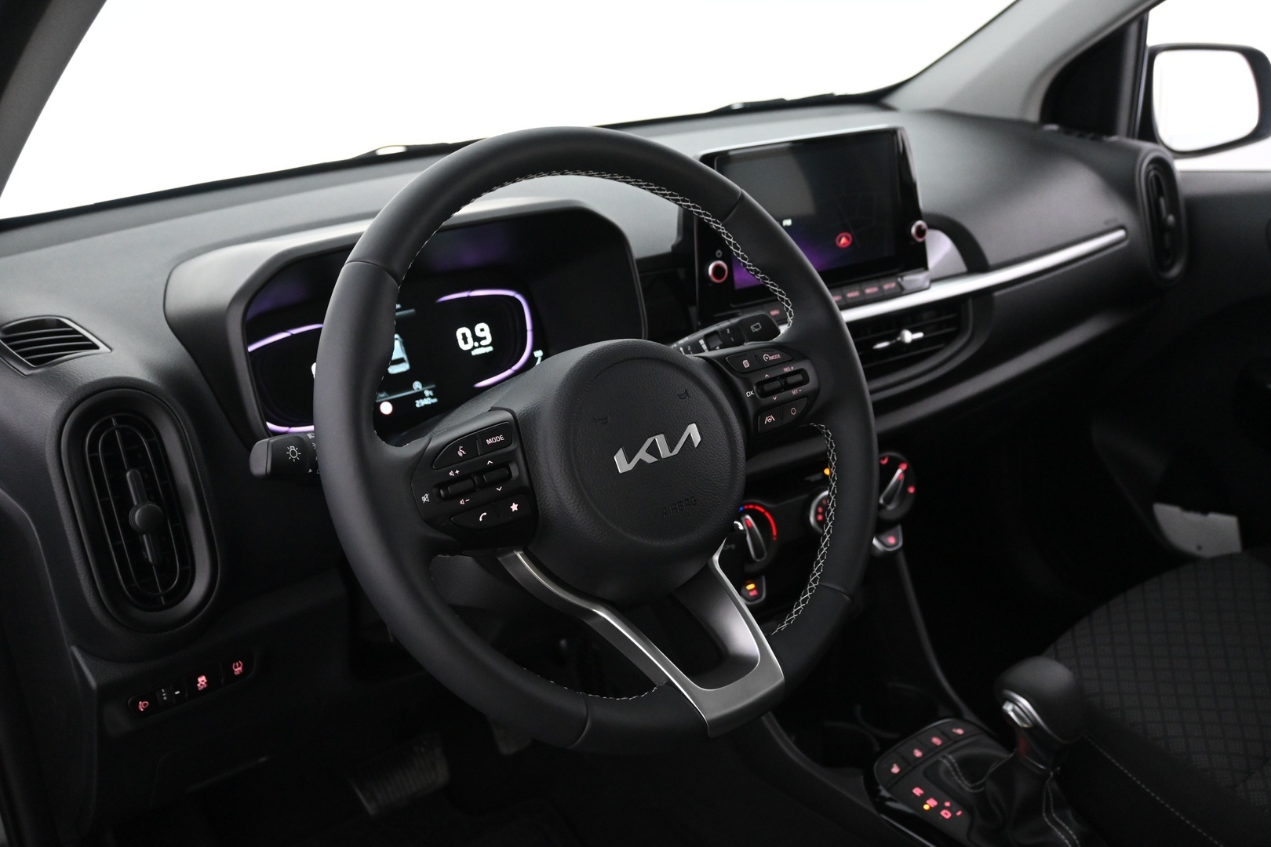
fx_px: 1165
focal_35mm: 33
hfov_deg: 57.2
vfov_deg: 40.0
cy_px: 424
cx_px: 636
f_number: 4
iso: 2800
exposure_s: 1/40
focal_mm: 22
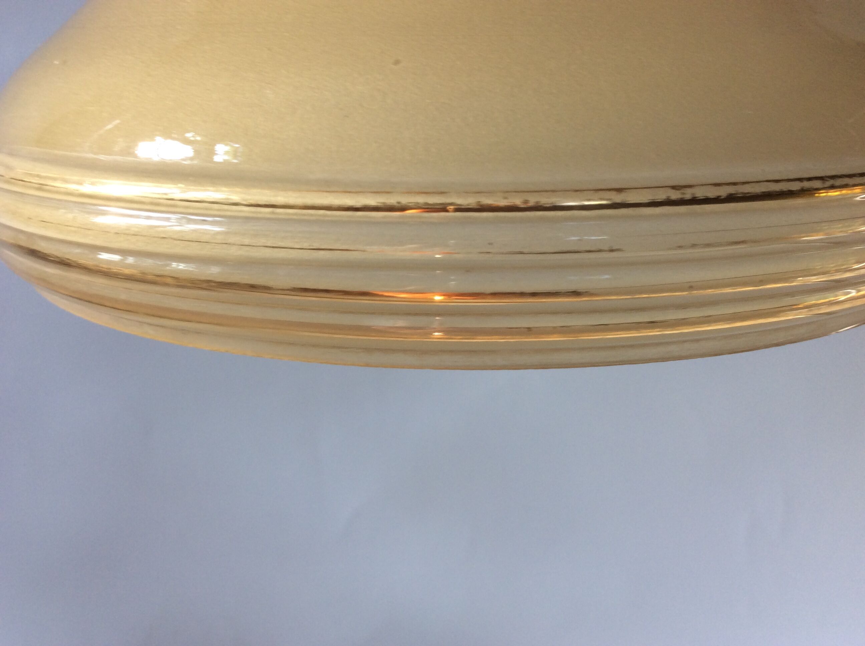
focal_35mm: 32
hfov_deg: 56.9
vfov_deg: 44.1
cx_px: 432
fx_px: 798
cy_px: 323
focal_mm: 3.3
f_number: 2.4
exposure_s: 1/33
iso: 32
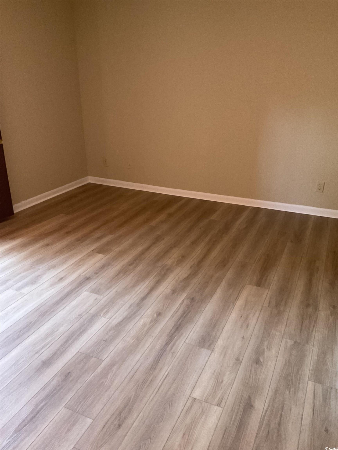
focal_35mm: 29
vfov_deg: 61.7
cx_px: 169
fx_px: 378
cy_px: 225
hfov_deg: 48.2
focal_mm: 3
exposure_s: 1/40
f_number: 1.8
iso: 250
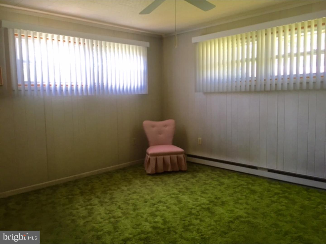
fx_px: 273
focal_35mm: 29
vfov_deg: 48.2
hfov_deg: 61.7
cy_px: 122
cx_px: 163
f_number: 2.2
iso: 40
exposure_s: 1/40
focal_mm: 4.15
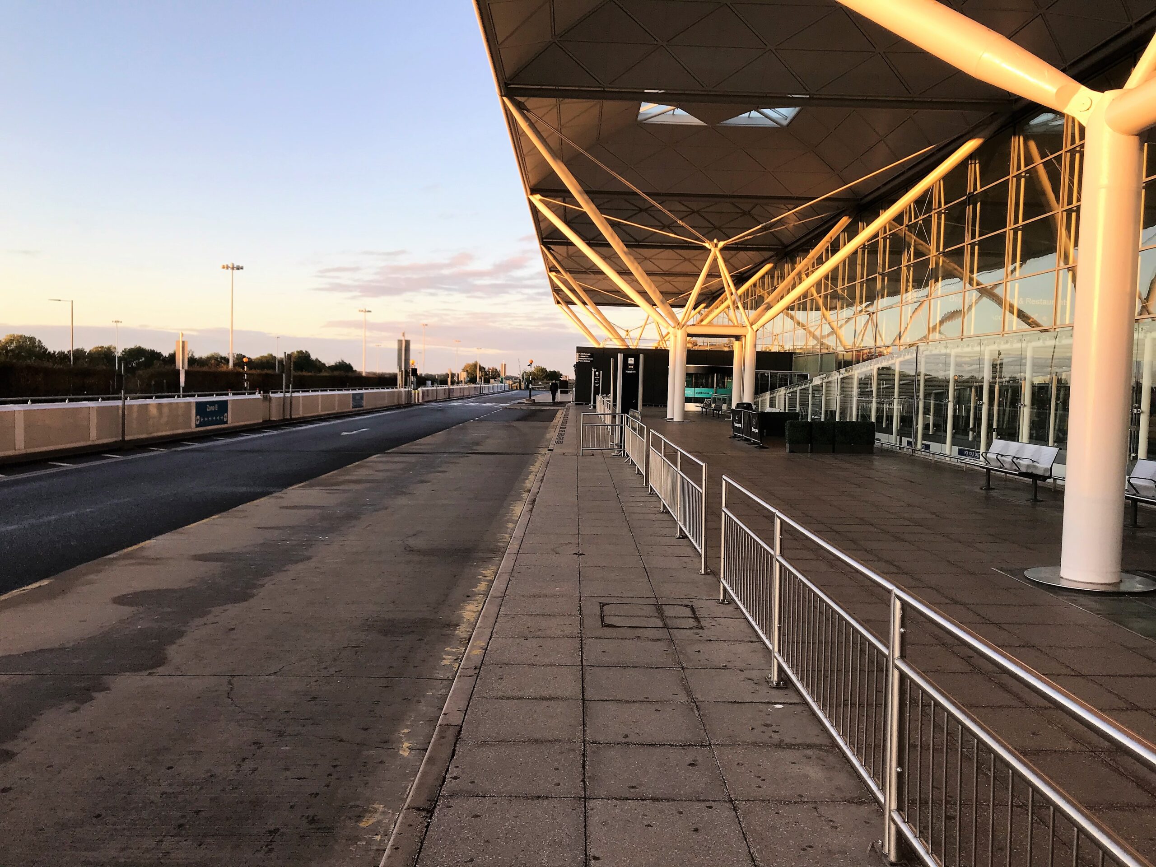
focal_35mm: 28
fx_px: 935
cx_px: 578
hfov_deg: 63.4
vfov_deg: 49.7
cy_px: 434
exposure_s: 1/314
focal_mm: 3.99
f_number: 1.8
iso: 20
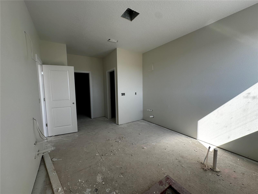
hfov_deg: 102.1
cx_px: 129
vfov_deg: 85.7
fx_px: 104
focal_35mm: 14
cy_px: 97
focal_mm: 2.22
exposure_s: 1/160
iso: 40
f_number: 2.2
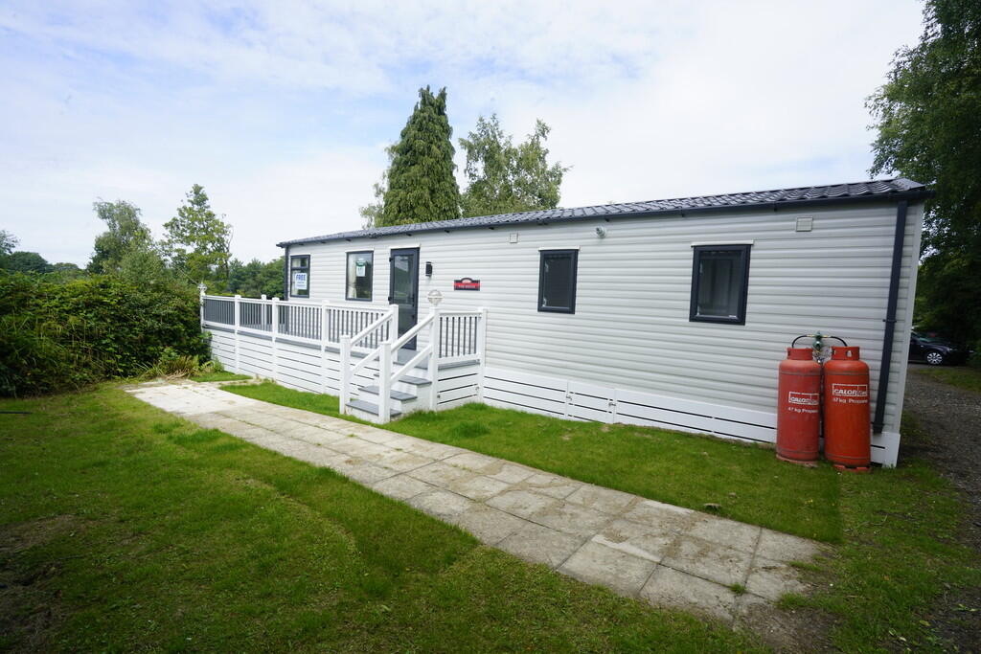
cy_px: 327
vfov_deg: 73.8
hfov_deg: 96.7
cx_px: 490
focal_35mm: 16
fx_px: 436
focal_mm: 16
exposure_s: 1/60
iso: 250
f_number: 16
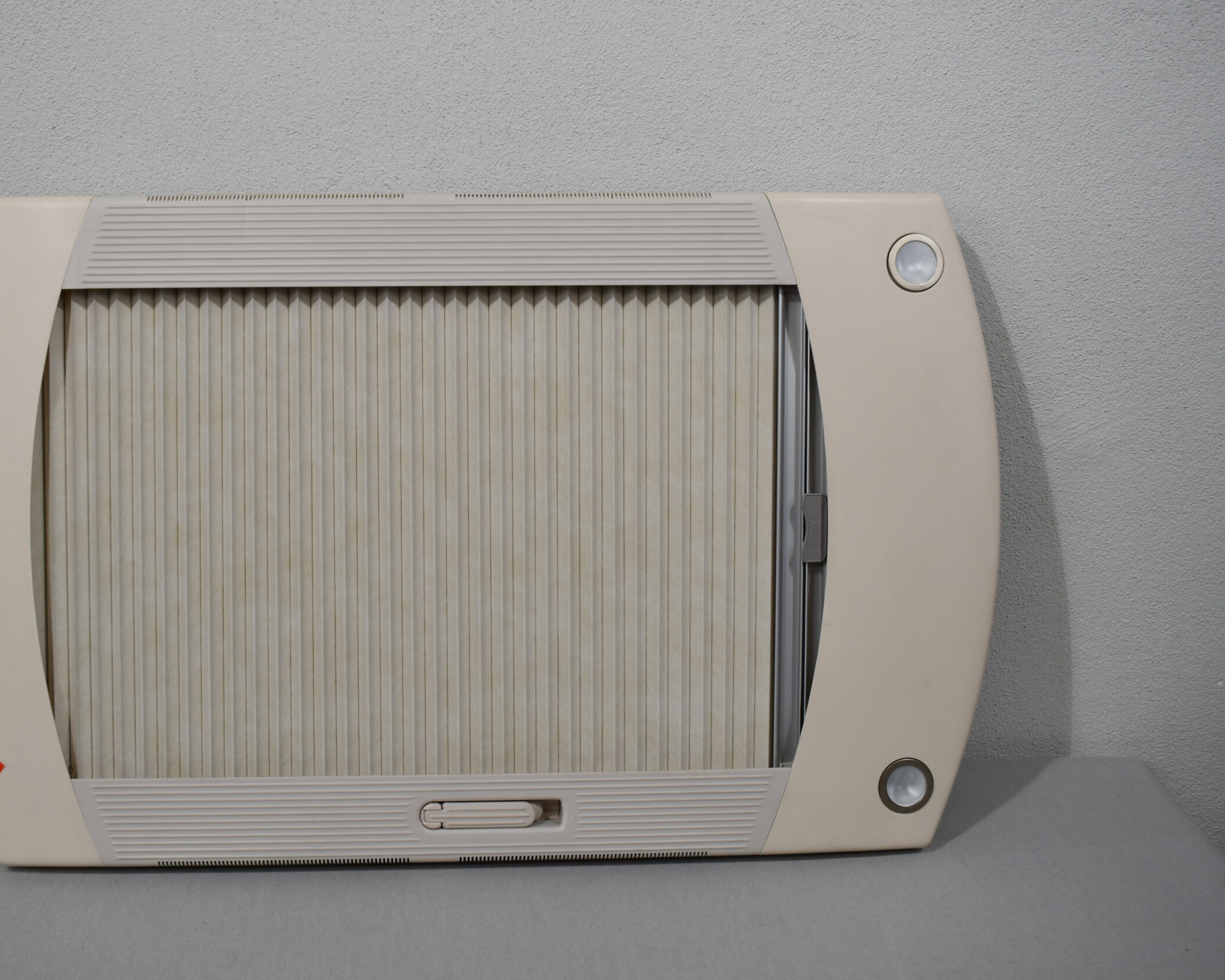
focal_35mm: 40
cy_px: 488
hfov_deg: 45.9
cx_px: 480
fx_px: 1435
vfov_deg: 37.7
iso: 250
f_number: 5.6
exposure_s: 1/125
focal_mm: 23
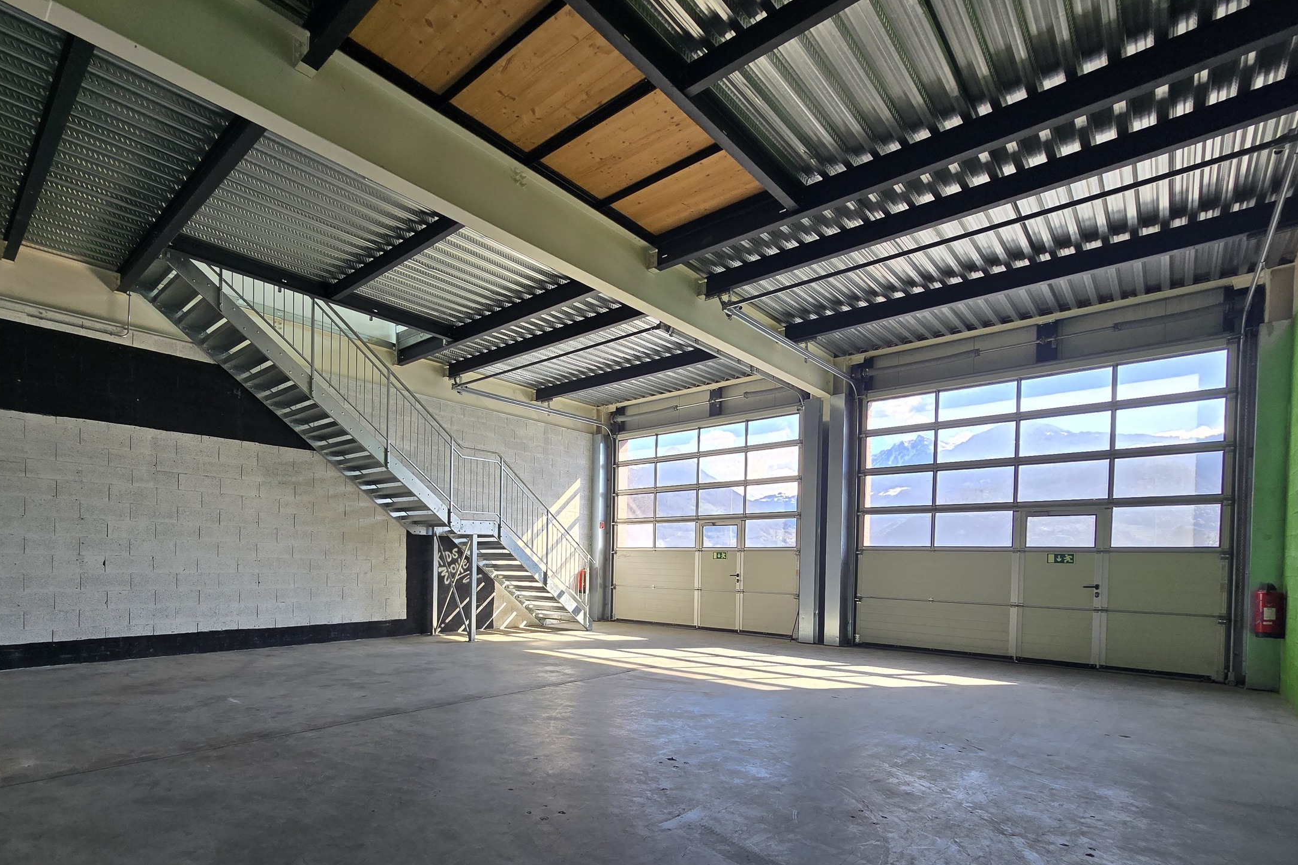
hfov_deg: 95.9
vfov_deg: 71.9
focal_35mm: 16
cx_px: 542
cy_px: 565
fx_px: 577
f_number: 2.2
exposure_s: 1/220
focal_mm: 2.2
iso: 50
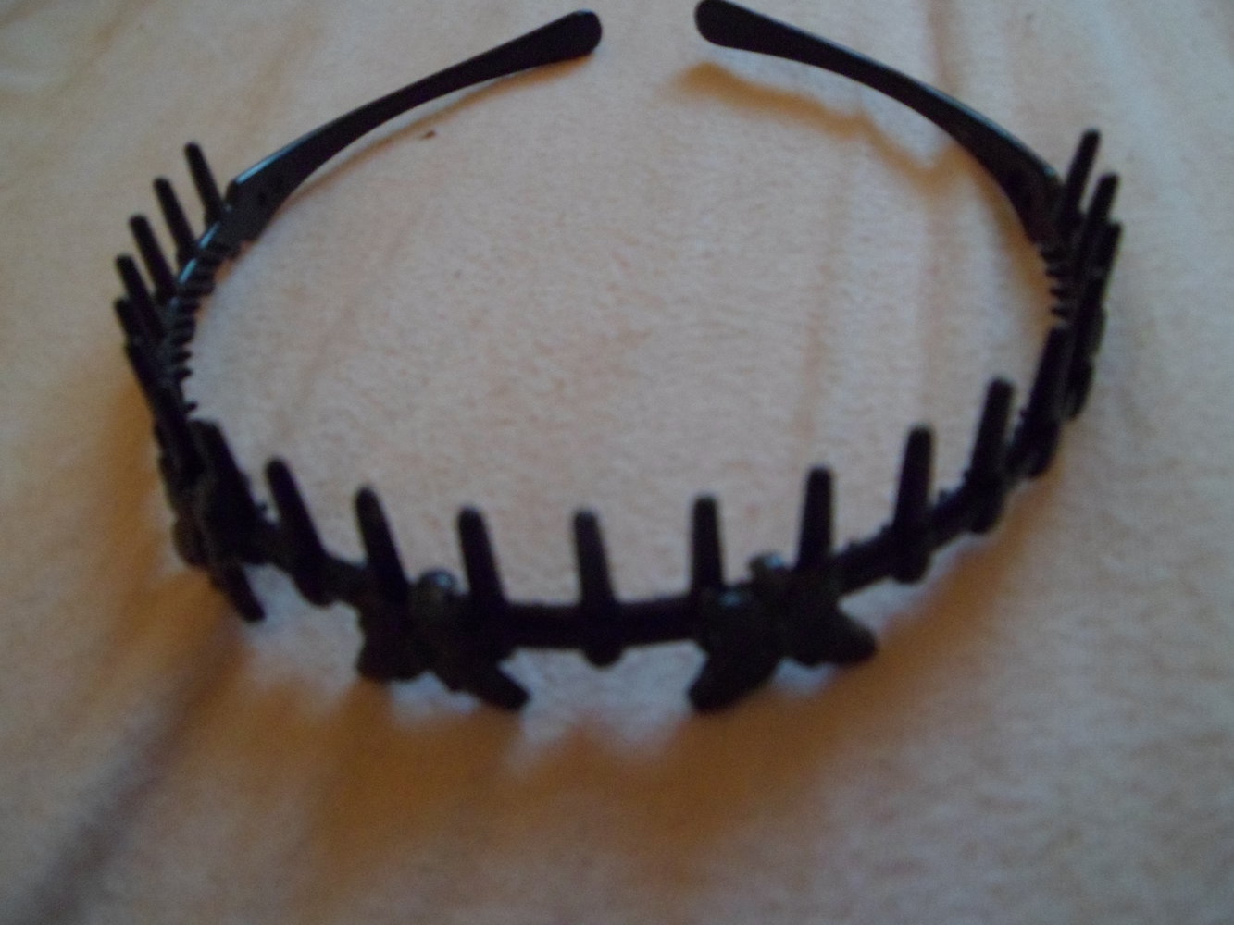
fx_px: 963
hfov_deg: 65.3
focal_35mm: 27
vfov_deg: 51.4
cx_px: 617
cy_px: 462
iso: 400
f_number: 3.3
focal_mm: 4.9
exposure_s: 1/4
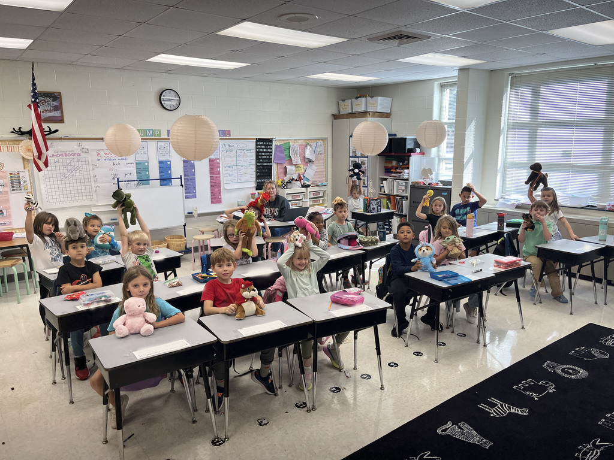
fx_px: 461
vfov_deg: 53.1
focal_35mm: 26
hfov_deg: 67.3
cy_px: 230
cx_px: 307
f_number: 1.6
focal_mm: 5.1
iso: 80
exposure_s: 1/120
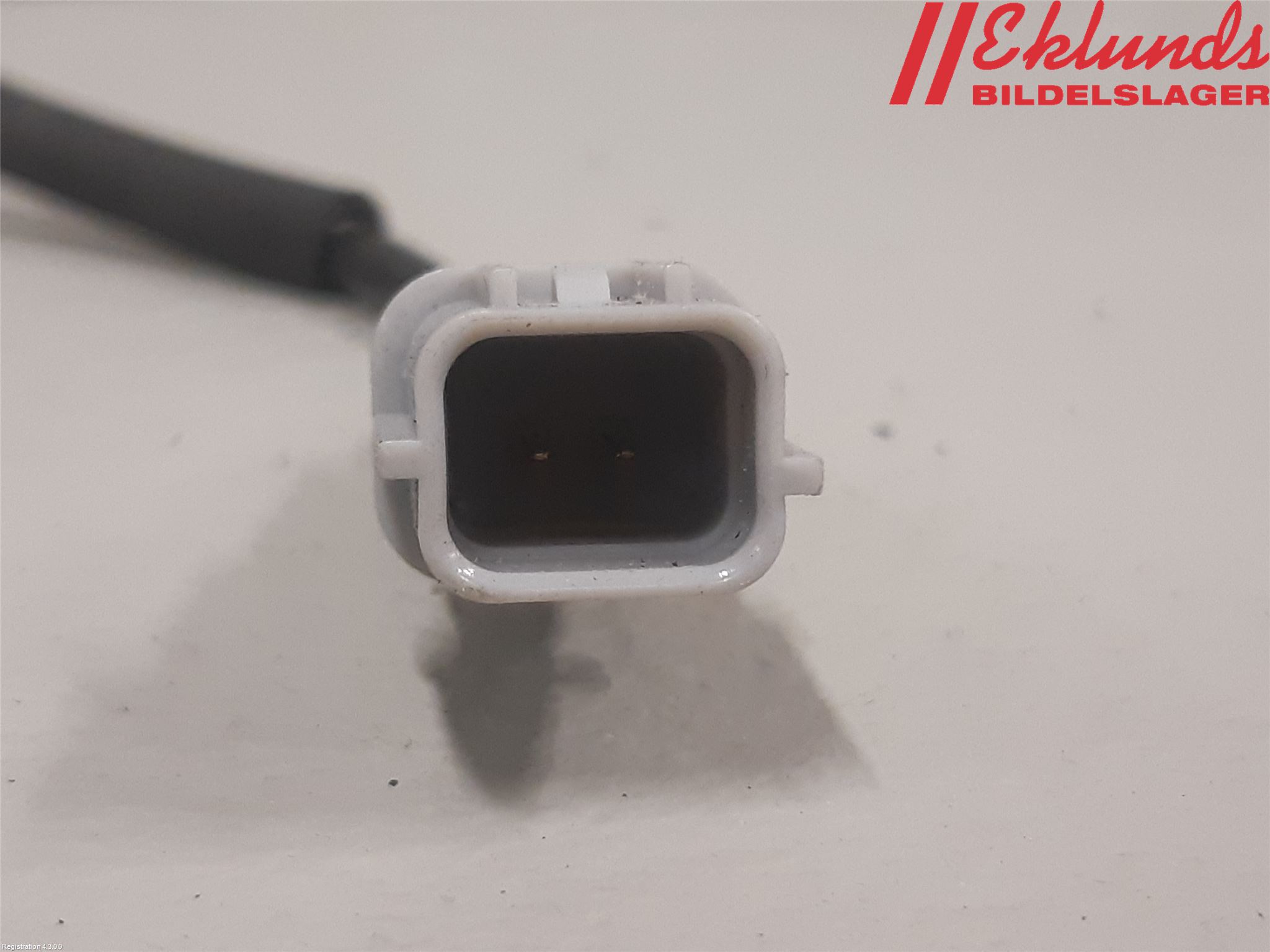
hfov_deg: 67.3
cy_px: 476
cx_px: 635
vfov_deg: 53.1
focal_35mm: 26
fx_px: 954
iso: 160
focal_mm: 3.93
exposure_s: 1/50
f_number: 1.7
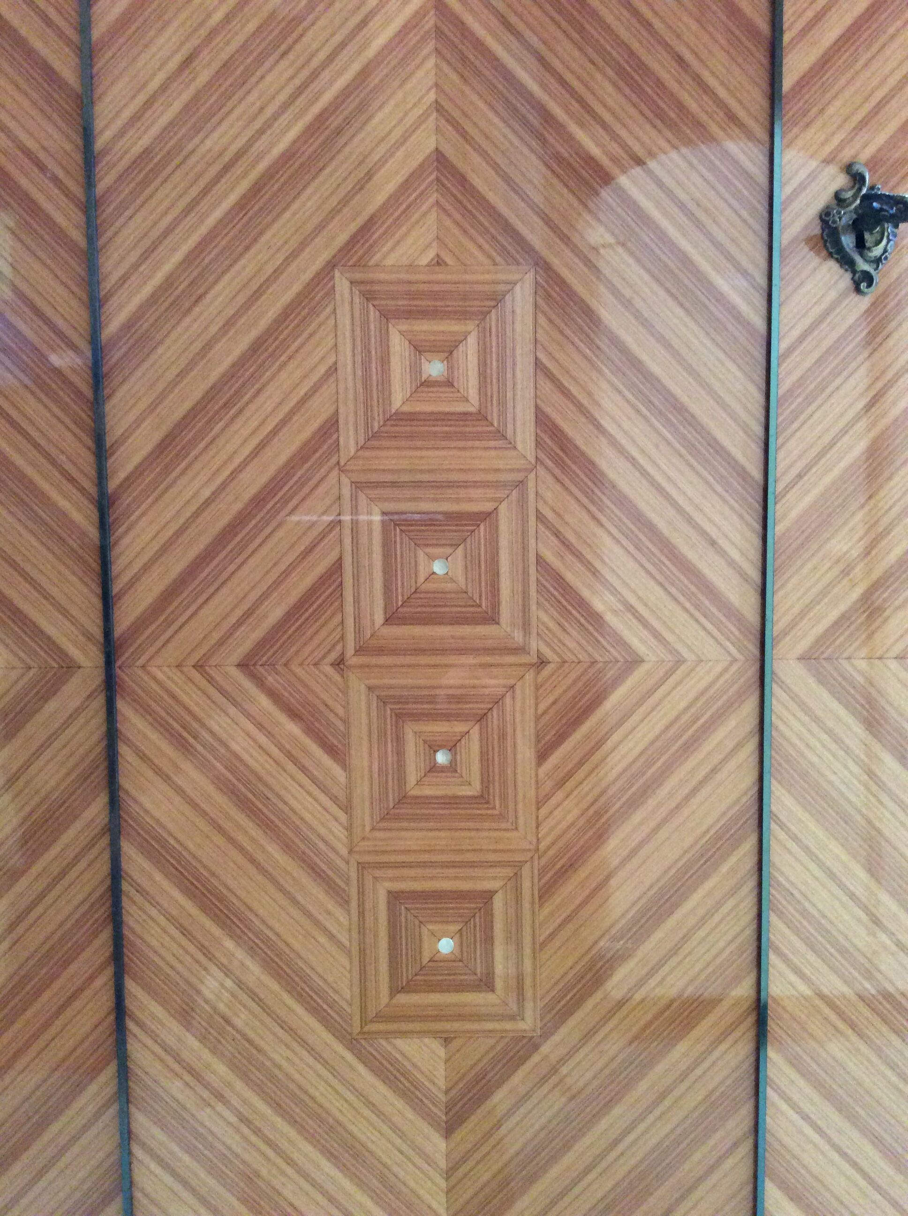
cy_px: 608
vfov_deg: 56.9
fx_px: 1122
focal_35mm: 32
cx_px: 454
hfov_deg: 44.1
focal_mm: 3.3
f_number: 2.4
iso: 250
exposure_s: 1/25
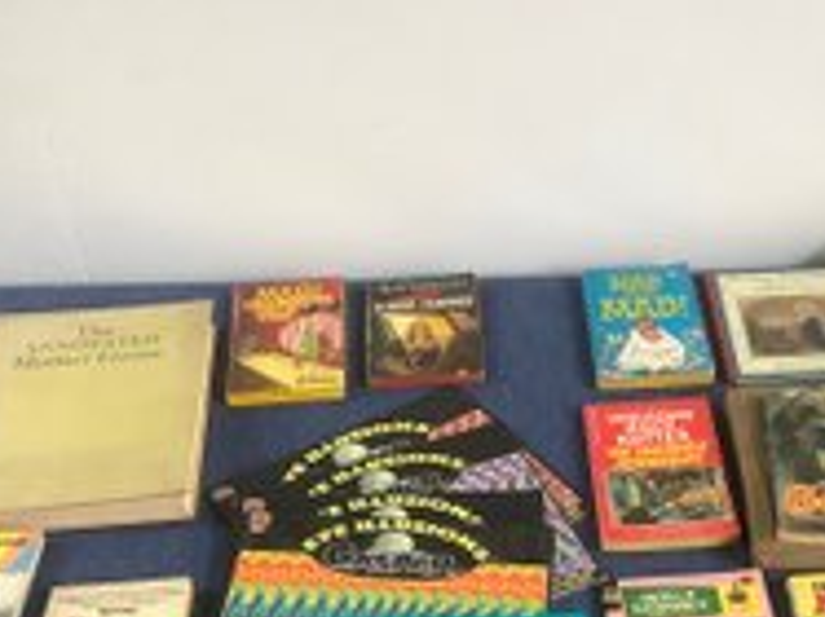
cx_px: 492
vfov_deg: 25.1
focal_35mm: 57
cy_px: 513
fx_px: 1358
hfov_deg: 33.7
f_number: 2.4
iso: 160
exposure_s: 1/60
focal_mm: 3.3
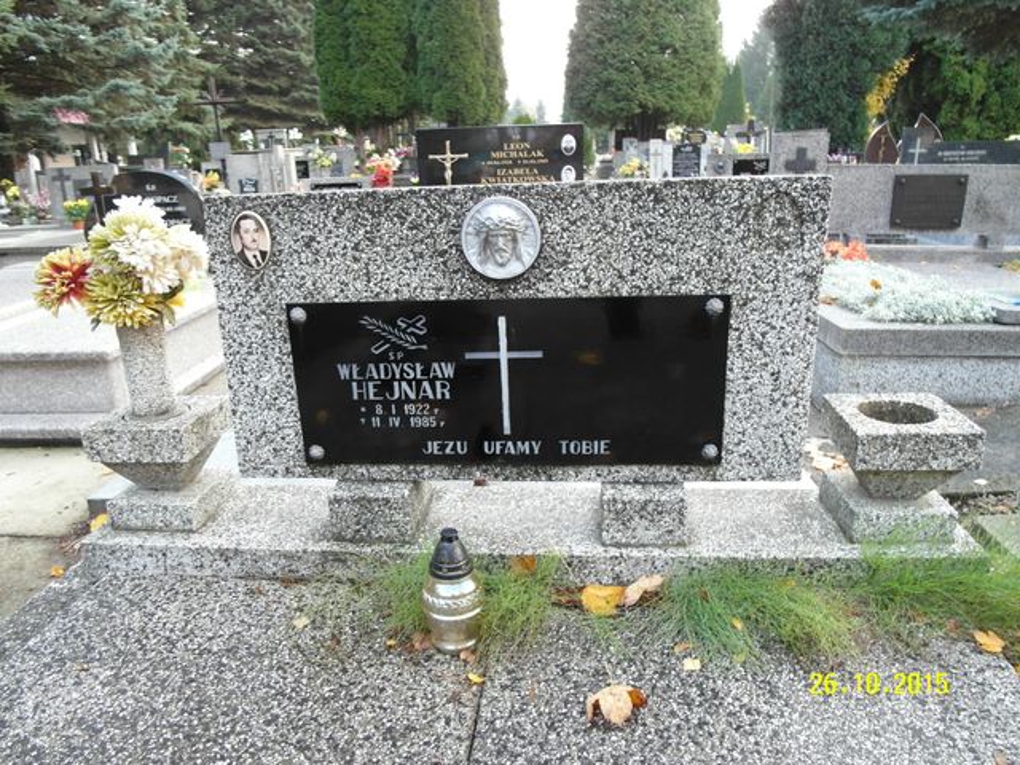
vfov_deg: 56.8
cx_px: 510
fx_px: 707
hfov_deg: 71.6
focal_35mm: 24
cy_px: 382
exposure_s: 1/45
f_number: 2.5
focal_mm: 5.2
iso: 100
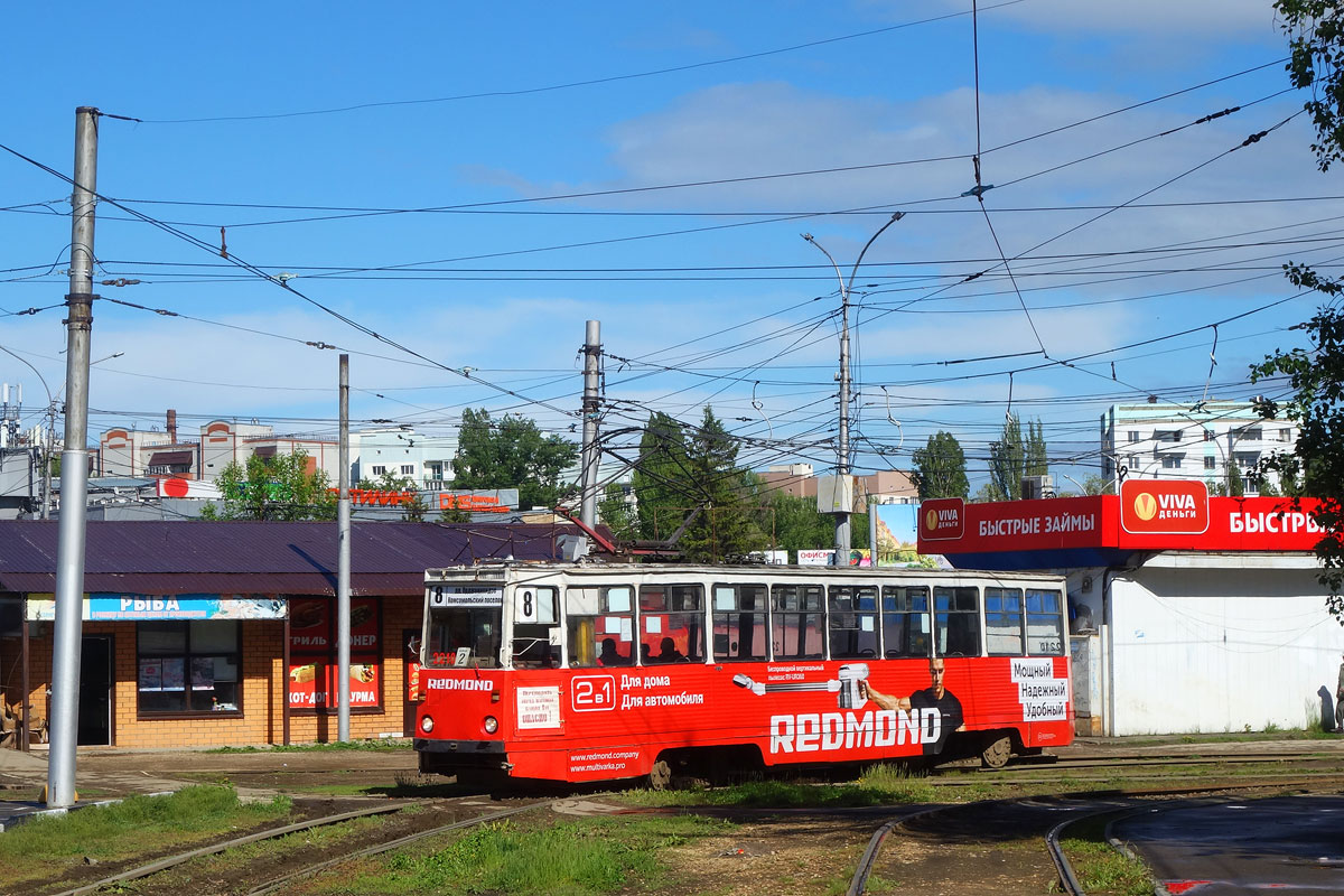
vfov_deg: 23.8
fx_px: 2128
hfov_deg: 35.1
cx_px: 672
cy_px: 448
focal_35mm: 57
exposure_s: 1/500
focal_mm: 21.29
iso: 125
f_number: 8
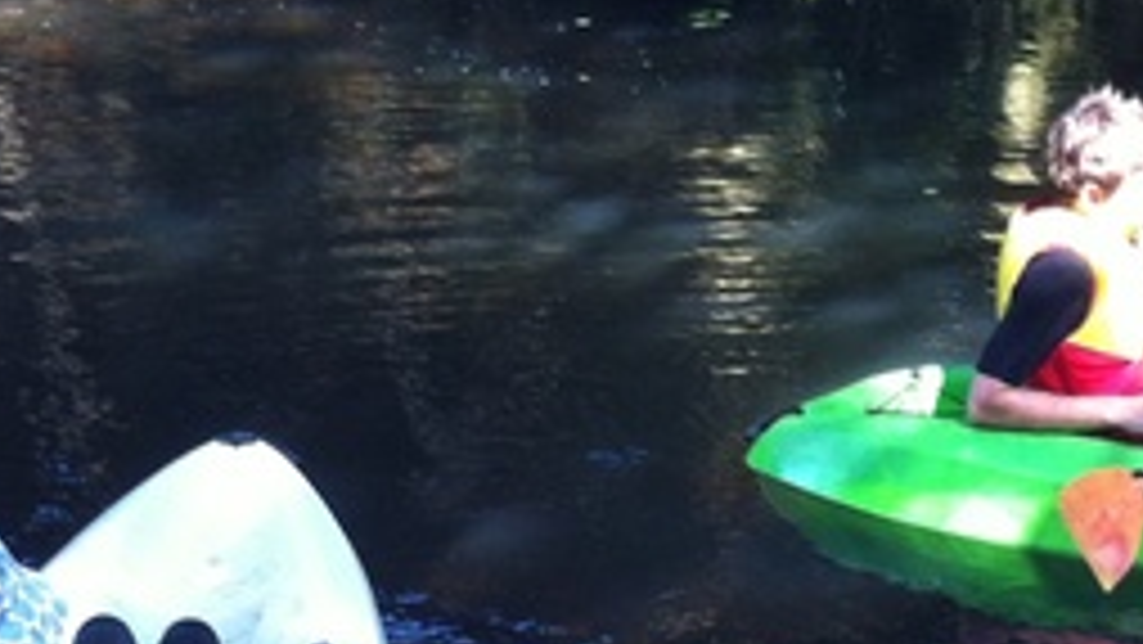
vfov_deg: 10.1
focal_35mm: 120
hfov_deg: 17.7
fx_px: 3638
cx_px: 864
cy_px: 383
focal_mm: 3.85
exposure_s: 1/60
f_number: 2.8
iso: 100
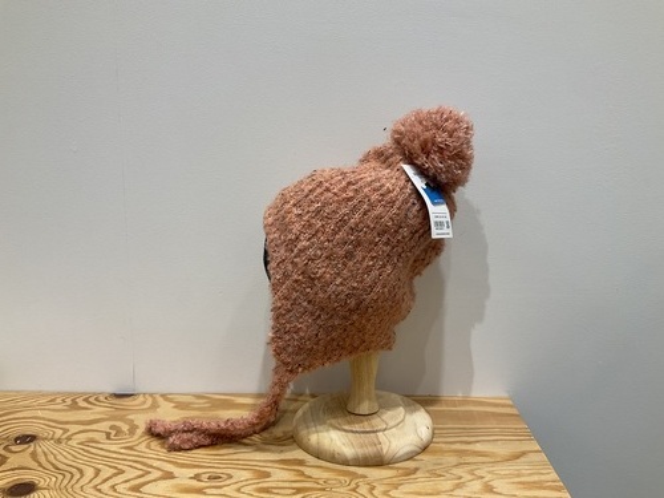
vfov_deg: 48.2
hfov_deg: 61.7
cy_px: 249
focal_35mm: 29
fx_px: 556
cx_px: 332
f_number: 1.8
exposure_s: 1/120
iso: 50
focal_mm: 3
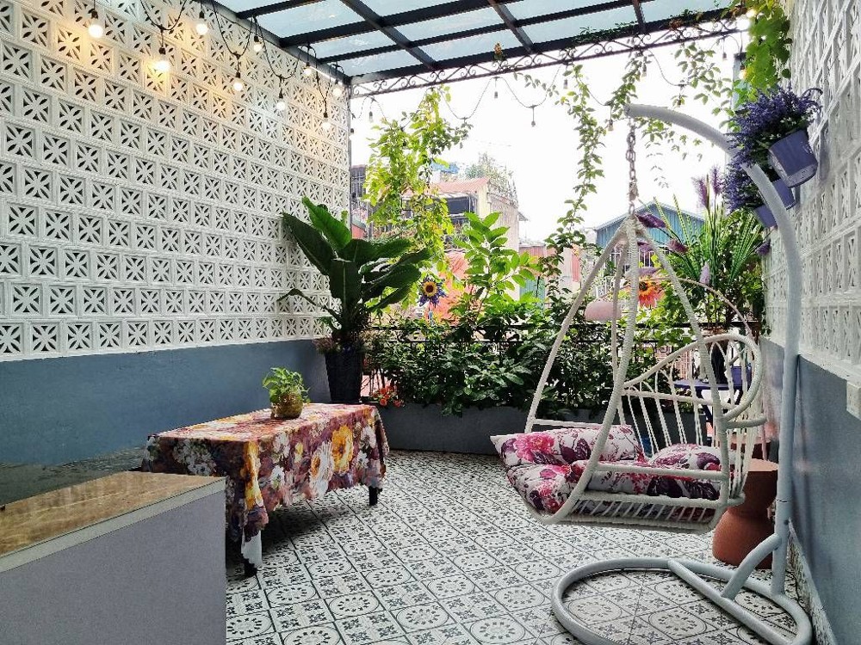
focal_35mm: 26
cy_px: 322
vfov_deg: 53.1
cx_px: 430
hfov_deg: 67.3
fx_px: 647
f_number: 1.8
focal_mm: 5.4
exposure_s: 1/526
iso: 50
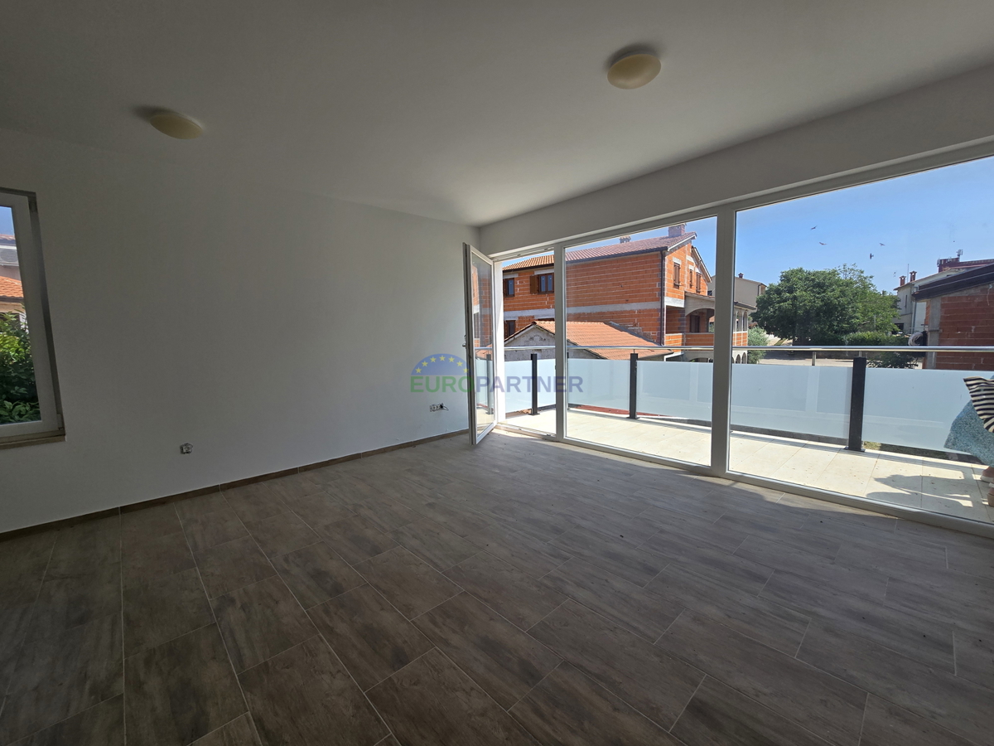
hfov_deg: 106.2
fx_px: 373
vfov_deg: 89.9
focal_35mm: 13
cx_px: 497
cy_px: 373
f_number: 2.2
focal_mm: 2.2
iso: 50
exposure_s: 1/1279
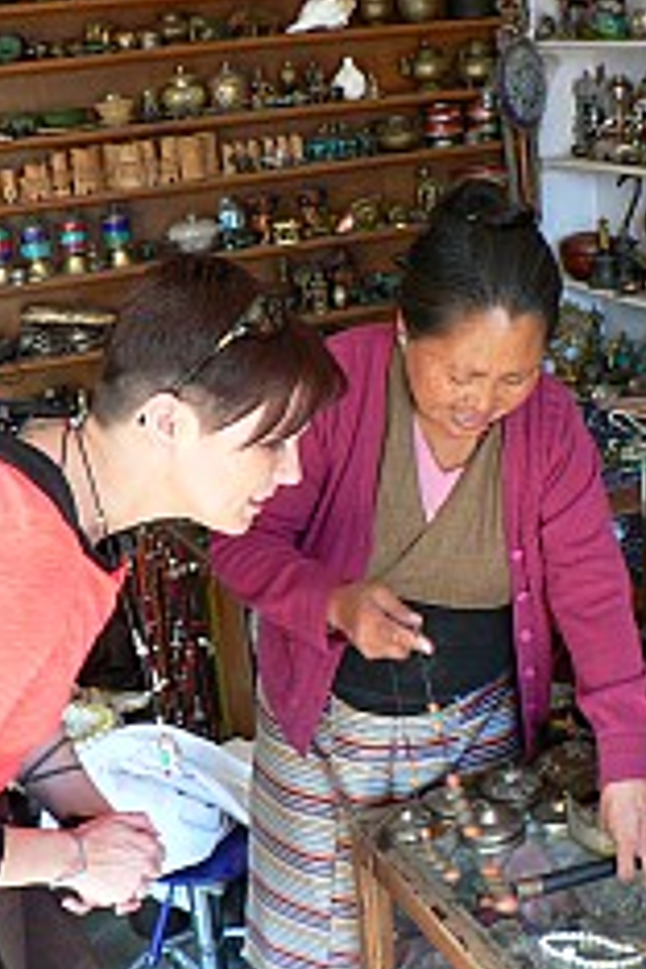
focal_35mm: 56
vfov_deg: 35.6
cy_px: 495
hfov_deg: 24.1
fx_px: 1507
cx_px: 414
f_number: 2.8
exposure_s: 1/30
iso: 150
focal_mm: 6
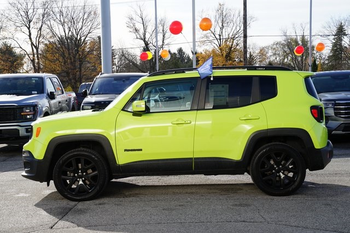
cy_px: 116
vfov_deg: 23.0
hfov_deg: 33.9
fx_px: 574
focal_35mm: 59
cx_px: 175
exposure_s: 1/80
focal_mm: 59
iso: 100
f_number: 13
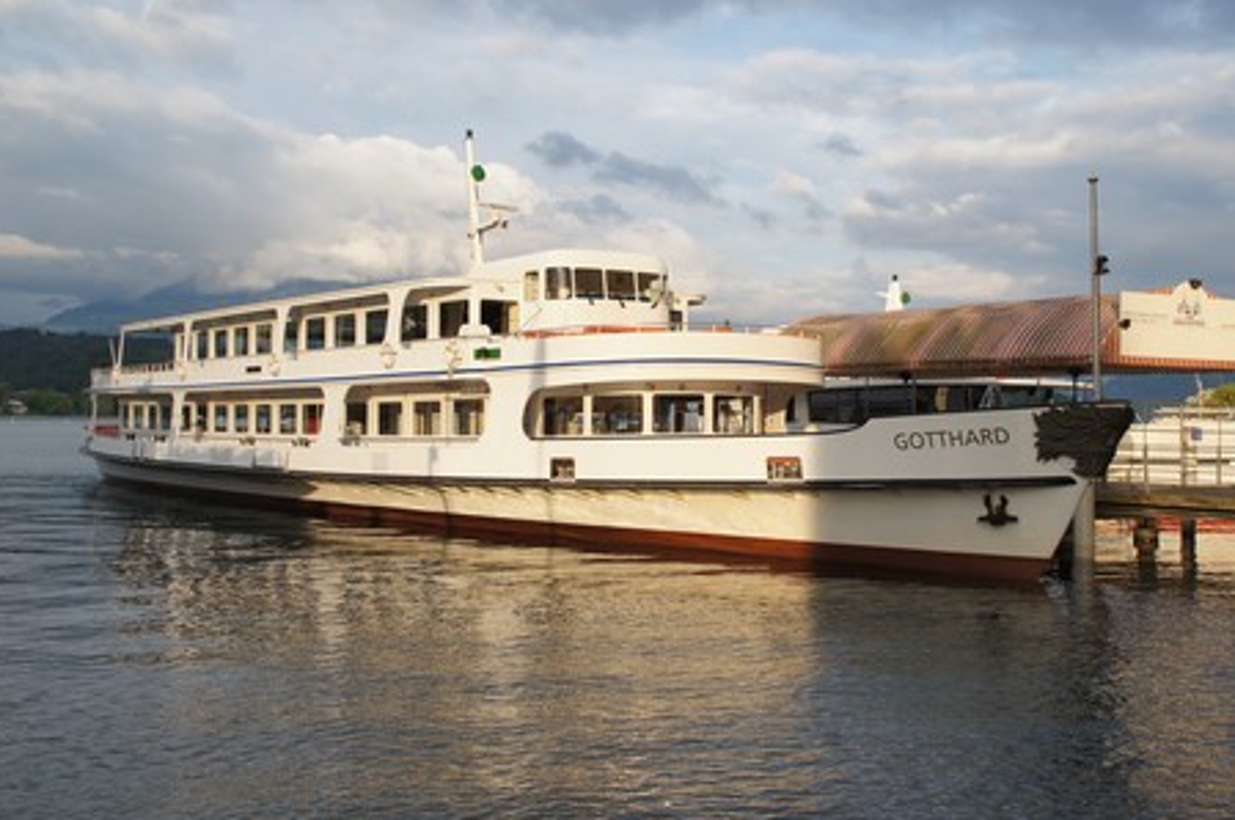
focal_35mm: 43
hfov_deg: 45.5
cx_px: 616
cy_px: 406
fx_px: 1473
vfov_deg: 31.1
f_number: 6.3
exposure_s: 1/125
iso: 100
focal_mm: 28
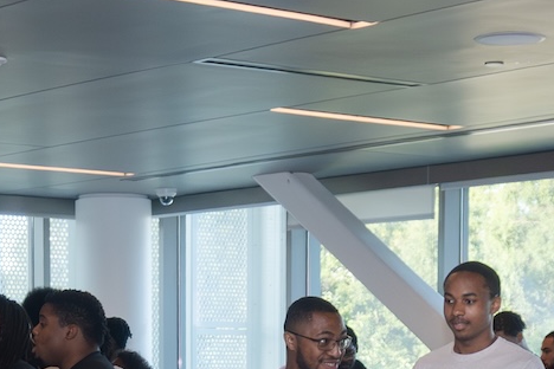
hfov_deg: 16.6
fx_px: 1893
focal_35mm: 123
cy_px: 561
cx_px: 214
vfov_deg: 10.7
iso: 500
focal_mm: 20
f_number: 3.8
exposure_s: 1/200
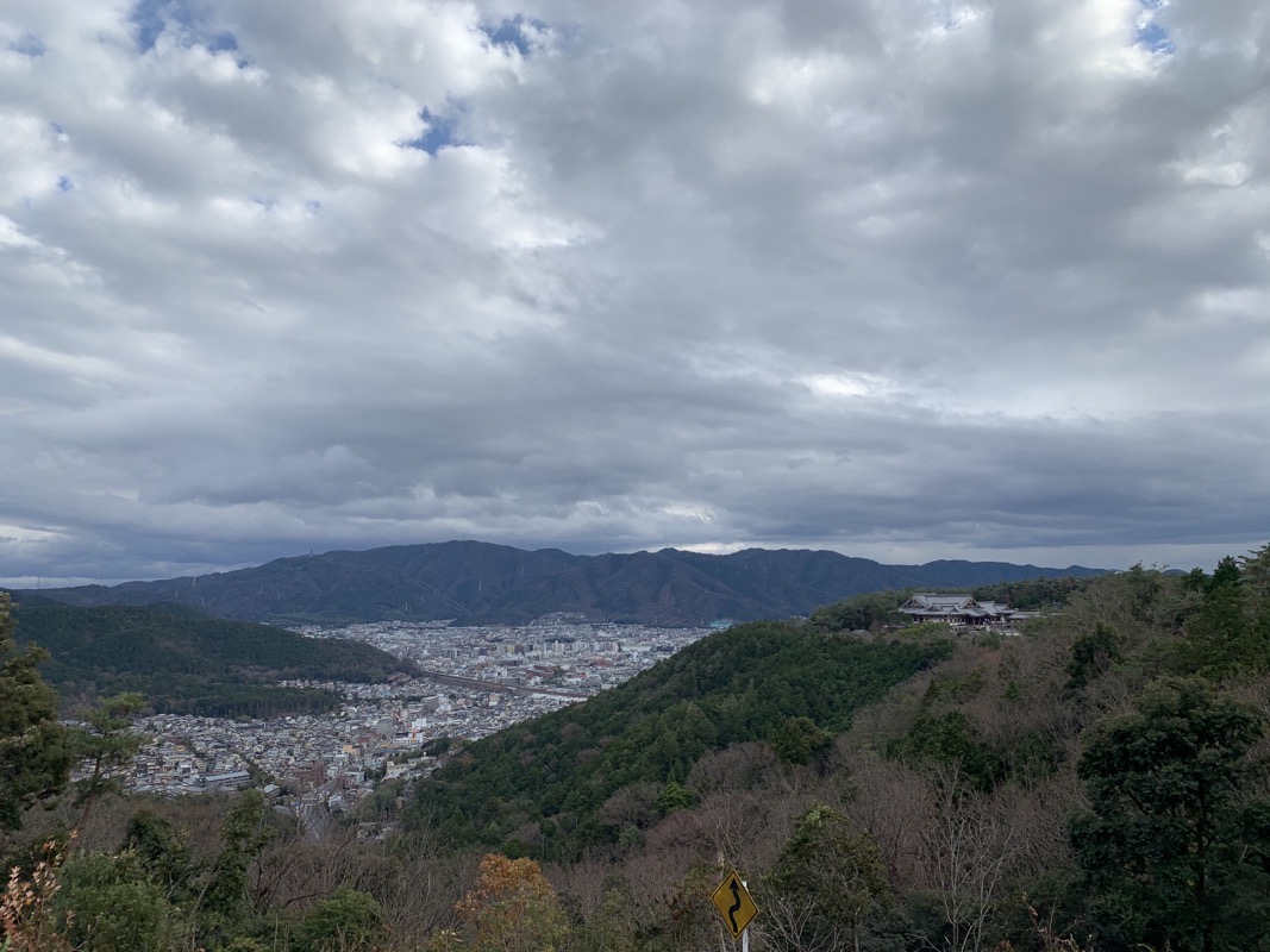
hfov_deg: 67.3
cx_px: 635
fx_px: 954
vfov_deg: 53.1
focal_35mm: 26
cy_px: 476
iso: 25
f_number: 1.8
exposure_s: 1/2257
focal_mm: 4.25
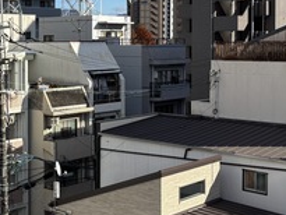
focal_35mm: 71
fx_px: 587
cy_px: 57
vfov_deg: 20.6
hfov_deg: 26.4
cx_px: 25
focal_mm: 5.96
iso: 50
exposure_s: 1/4082
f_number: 1.6
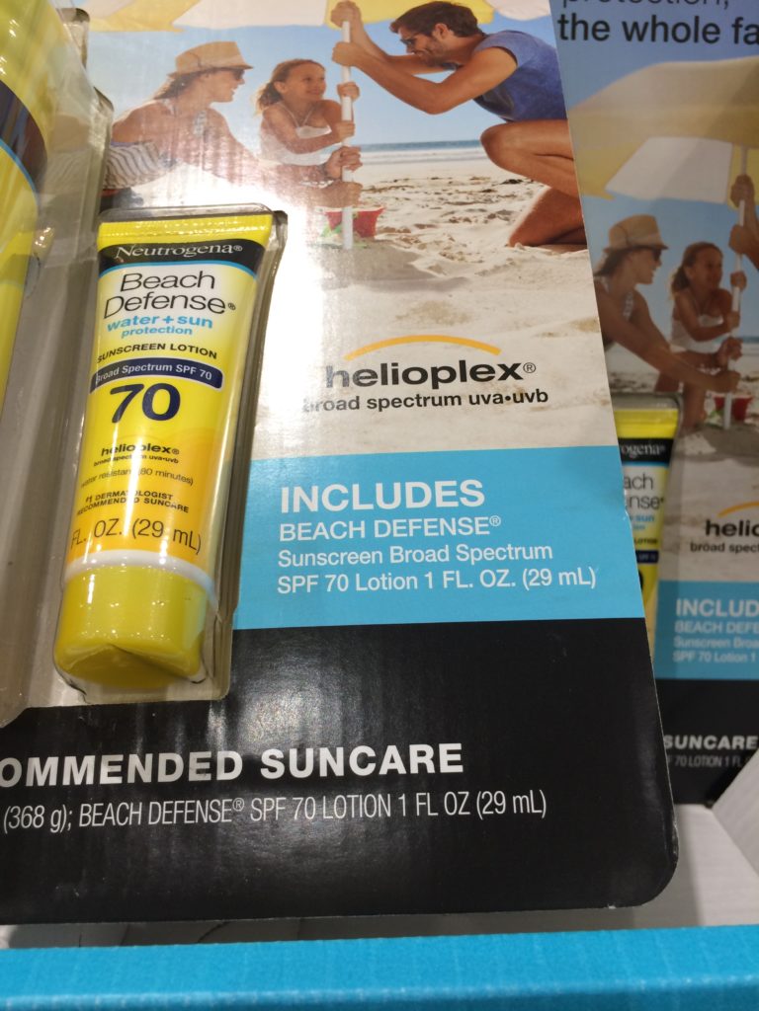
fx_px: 848
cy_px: 506
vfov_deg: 61.7
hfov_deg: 48.2
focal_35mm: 29
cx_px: 380
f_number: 2.2
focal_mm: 4.15
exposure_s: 1/30
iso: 50
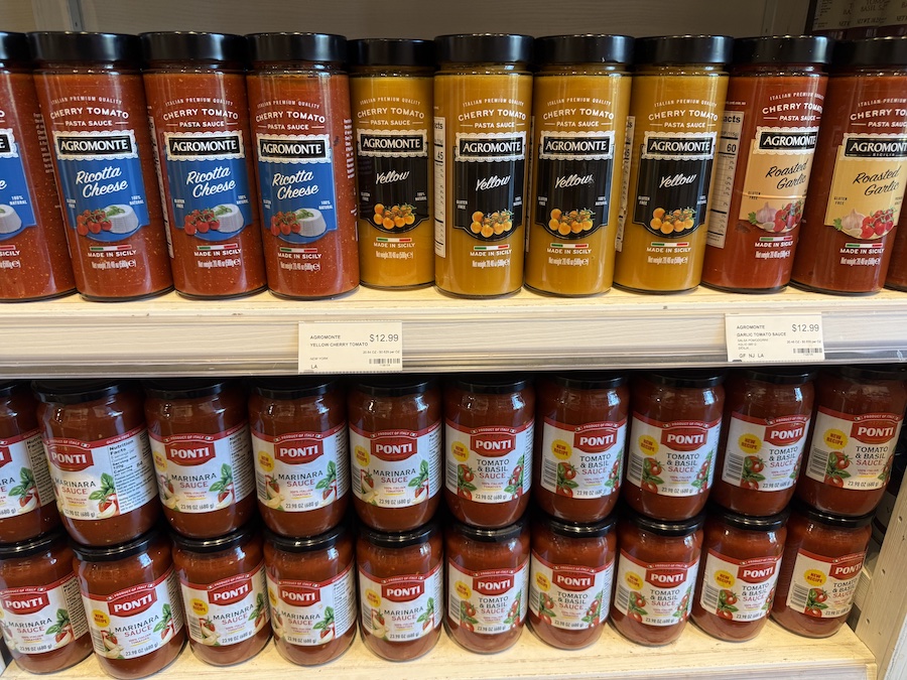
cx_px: 454
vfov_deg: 56.8
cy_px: 340
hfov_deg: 71.6
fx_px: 629
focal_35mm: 24
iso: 125
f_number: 1.78
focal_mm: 6.76
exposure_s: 1/60
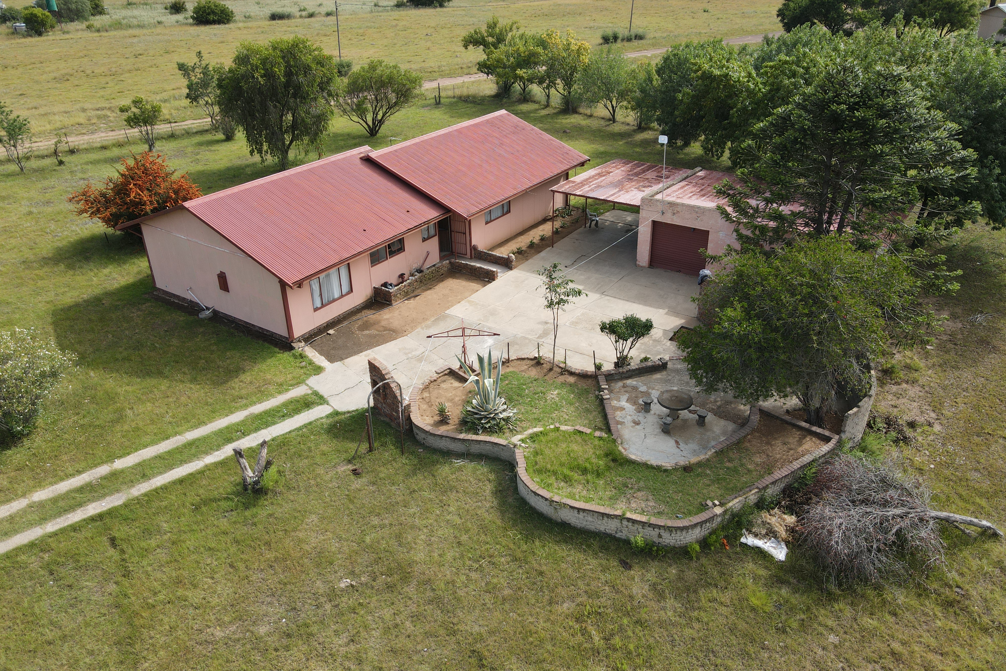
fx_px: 699
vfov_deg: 51.3
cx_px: 503
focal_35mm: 25
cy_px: 323
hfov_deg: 71.5
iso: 100
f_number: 2.8
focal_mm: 4.5
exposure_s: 1/400
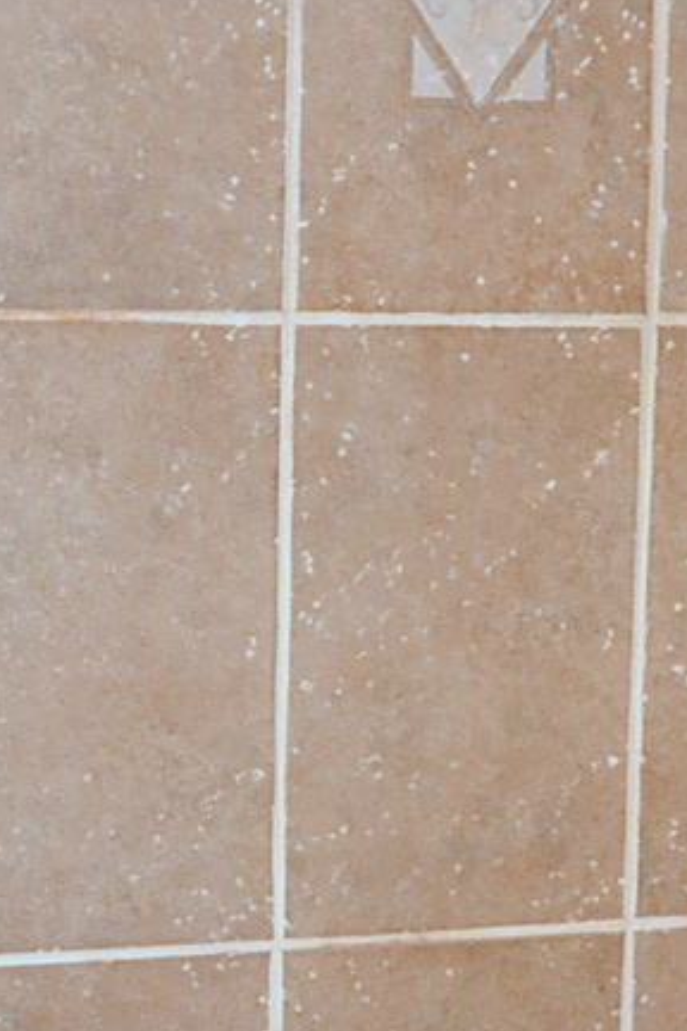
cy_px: 554
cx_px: 217
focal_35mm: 96
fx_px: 2748
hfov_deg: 14.2
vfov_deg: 21.2
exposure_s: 1/60
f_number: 3.5
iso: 1800
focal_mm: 12
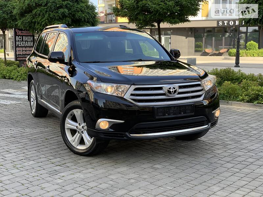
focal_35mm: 52
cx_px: 132
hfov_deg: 36.8
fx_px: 395
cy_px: 98
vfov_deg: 28.0
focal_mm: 6
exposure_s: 1/122
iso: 16
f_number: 2.4
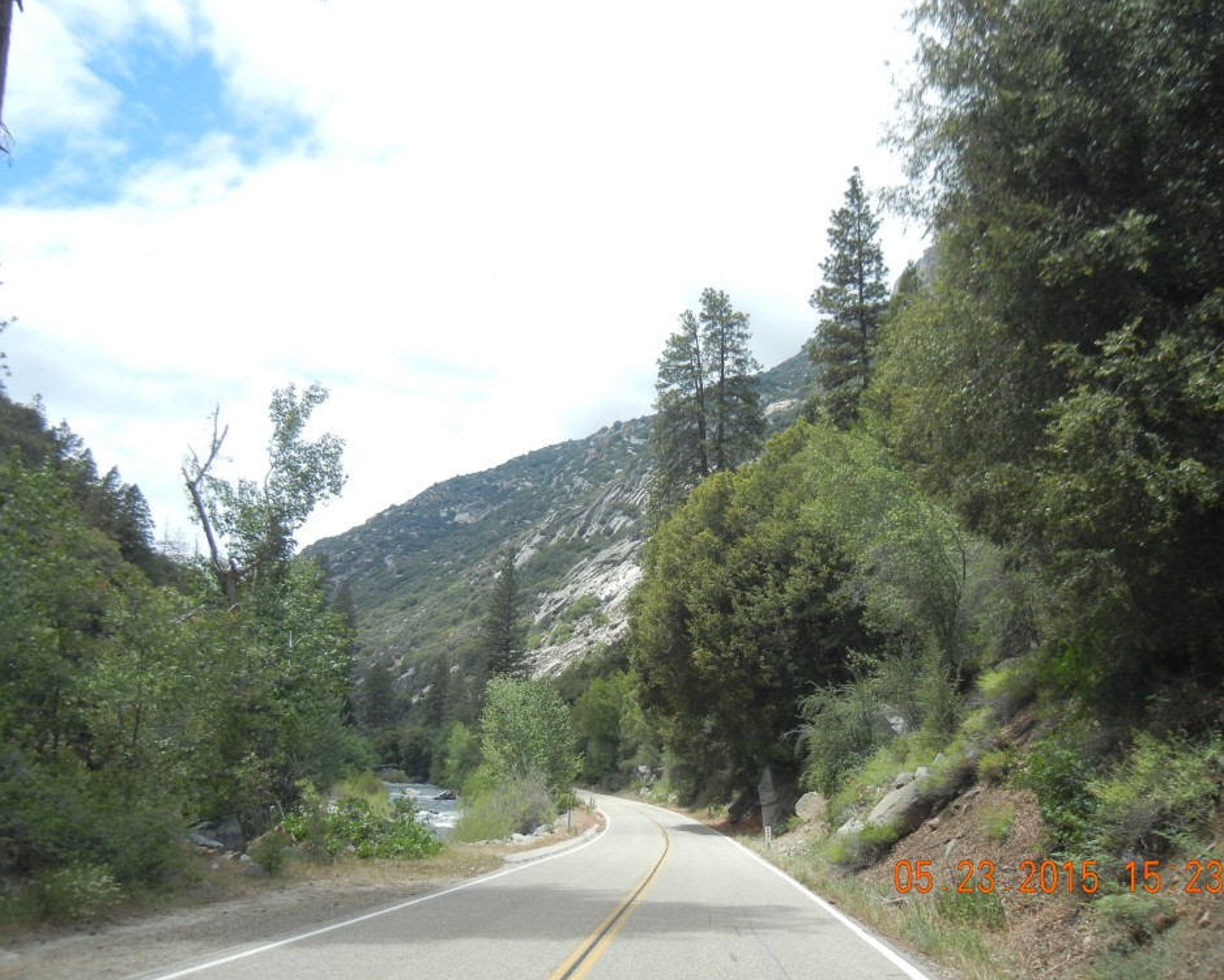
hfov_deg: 55.6
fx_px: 1159
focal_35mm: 32
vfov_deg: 45.8
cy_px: 480
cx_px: 636
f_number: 7
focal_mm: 5.4
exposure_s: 1/323
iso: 160
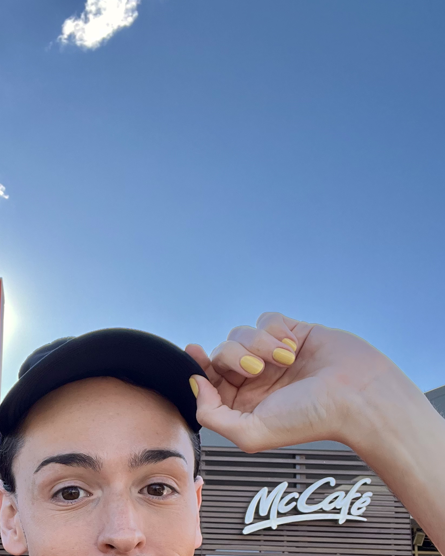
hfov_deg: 33.1
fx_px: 724
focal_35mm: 44
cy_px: 513
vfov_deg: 38.7
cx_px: 80
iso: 32
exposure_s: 1/306
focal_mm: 2.71
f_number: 2.2
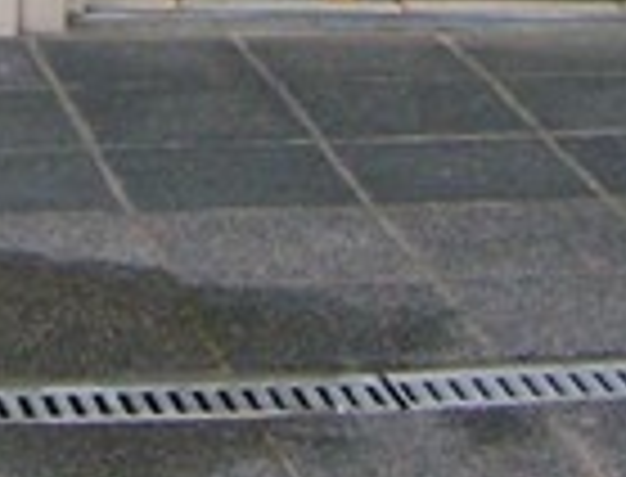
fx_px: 3948
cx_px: -72
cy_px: -306
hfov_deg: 9.0
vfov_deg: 6.8
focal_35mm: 217
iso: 100
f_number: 2.8
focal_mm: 6
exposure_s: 1/83.9
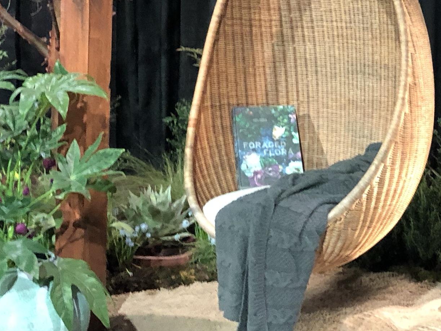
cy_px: -14
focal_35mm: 92
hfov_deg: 20.9
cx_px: 392
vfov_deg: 15.7
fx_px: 1172
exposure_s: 1/6
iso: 100
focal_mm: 3.99
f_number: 1.8
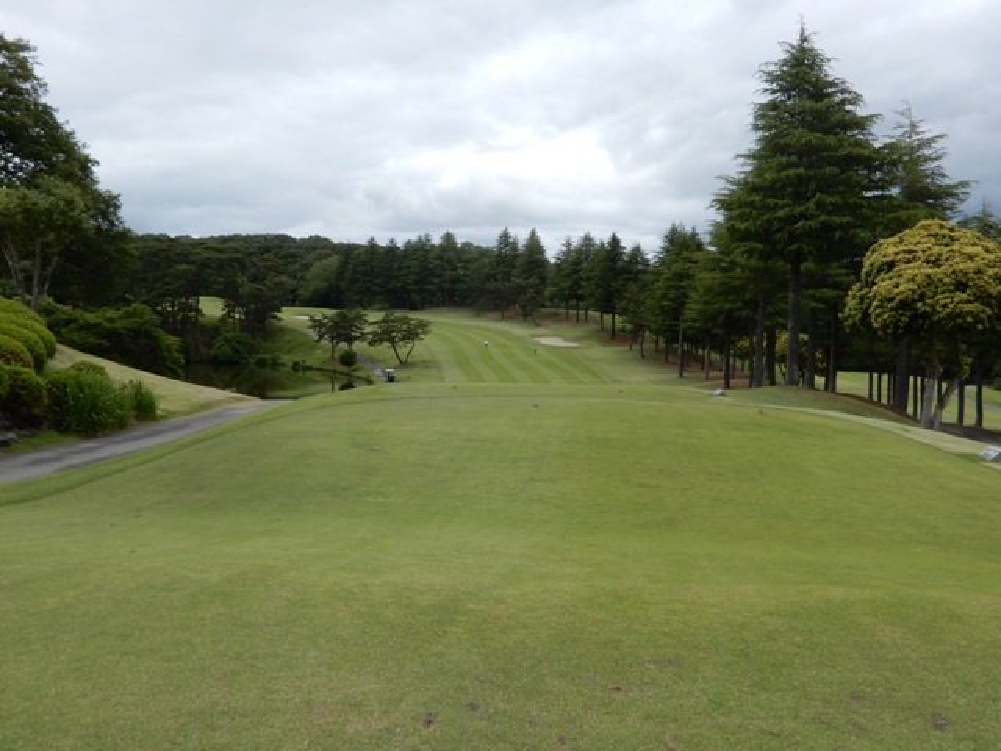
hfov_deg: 52.6
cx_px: 500
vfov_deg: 40.7
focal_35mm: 35
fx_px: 1012
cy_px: 376
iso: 80
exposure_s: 1/500
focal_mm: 6.2
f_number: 4
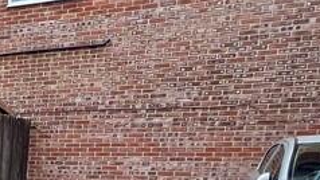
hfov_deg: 23.1
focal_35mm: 61
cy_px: 255
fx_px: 518
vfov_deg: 18.0
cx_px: -223
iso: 32
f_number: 1.8
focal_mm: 1.57
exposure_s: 1/331
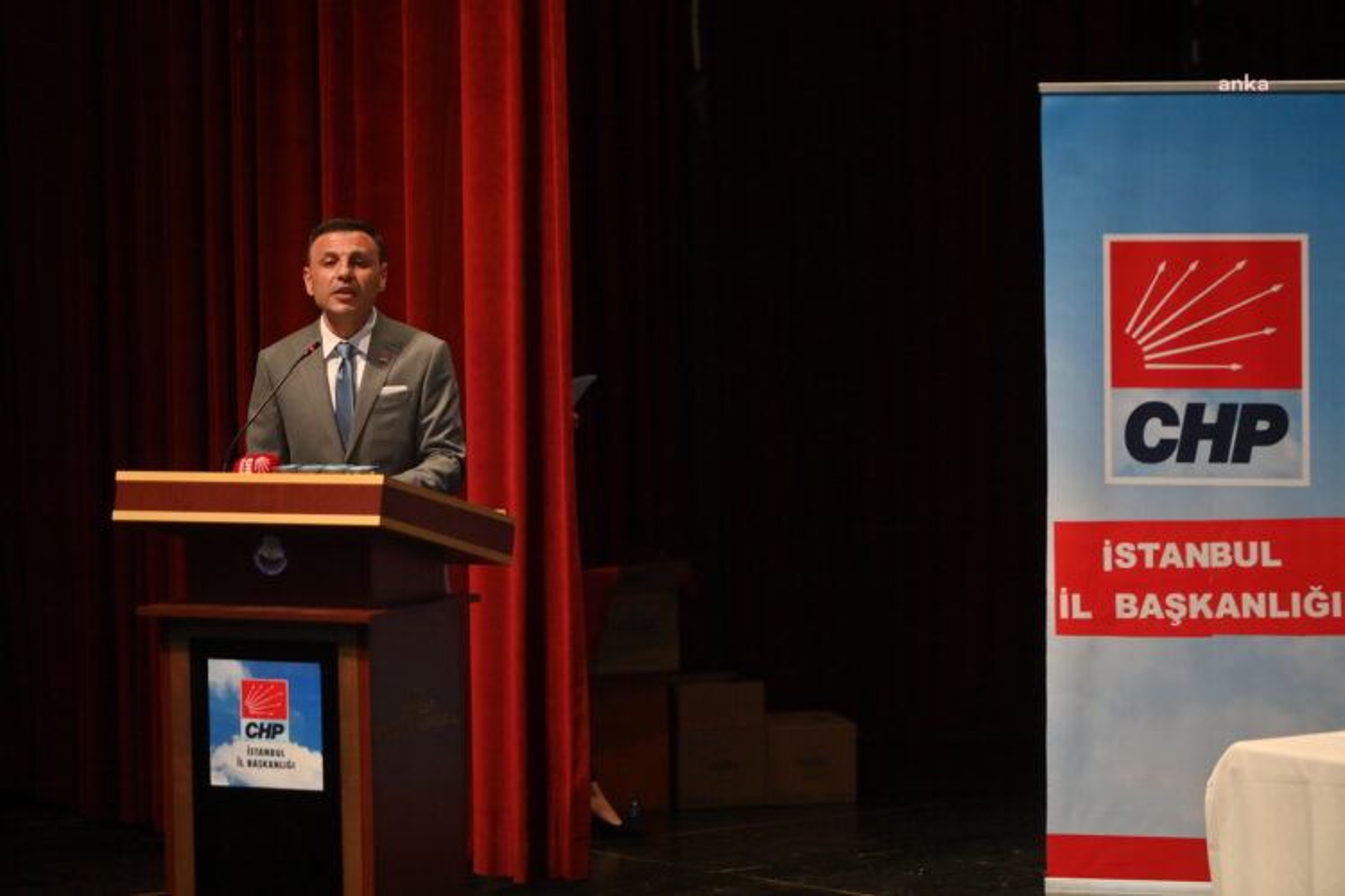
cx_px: 672
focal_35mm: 175
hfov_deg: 11.7
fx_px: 6538
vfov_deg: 7.8
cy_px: 448
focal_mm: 175
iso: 2000
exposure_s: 1/320
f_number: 2.8
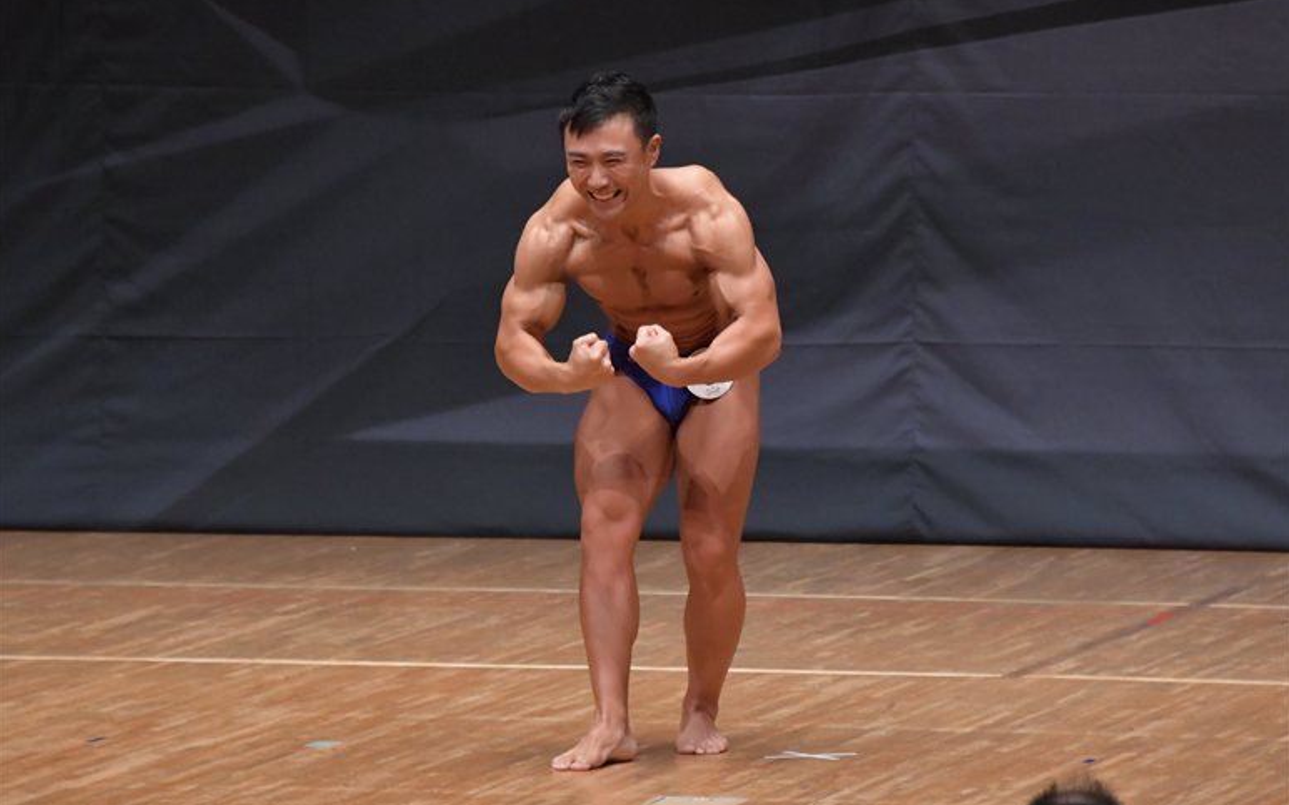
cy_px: 392
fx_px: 12397
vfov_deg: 3.7
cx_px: 645
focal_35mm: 353
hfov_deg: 6.0
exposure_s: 1/400
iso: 6400
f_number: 5.6
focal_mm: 230
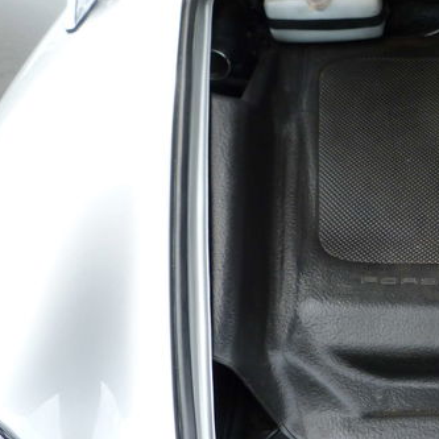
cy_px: 260
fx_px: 732
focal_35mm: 51
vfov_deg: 33.3
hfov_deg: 30.6
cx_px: 456
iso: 80
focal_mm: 4.5
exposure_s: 1/125
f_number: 3.6
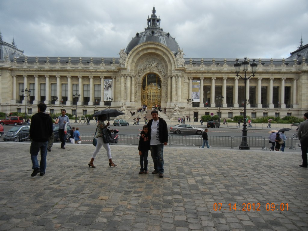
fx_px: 267
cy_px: 116
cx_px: 154
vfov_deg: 46.8
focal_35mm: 30
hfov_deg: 60.0
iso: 160
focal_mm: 5.4
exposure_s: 1/912
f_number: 3.5
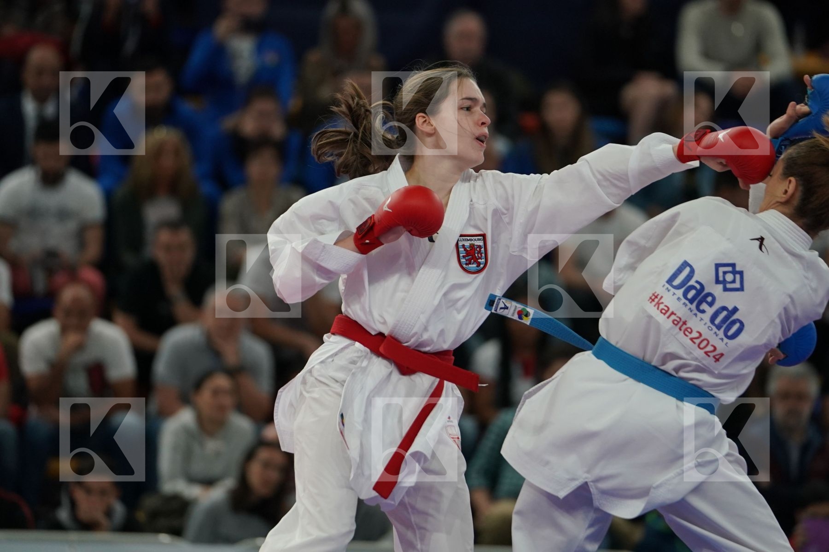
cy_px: 276
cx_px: 414
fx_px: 6839
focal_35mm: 297
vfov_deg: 4.6
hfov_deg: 6.9
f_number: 2.8
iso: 1600
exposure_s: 1/1000
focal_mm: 198
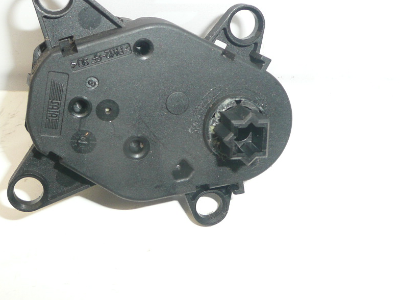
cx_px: 152
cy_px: 77
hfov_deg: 38.7
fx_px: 566
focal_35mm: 49
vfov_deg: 29.2
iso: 100
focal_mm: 4.6
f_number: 3.3
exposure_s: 1/60
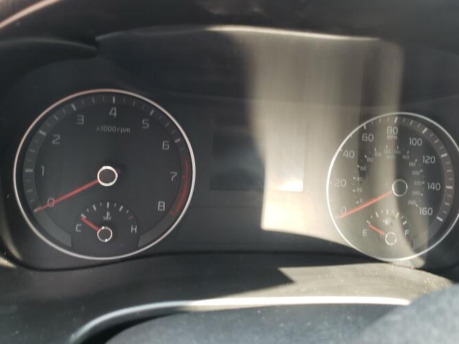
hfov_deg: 58.2
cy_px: 146
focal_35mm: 31
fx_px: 411
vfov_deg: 45.3
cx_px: 252
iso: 98
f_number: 1.5
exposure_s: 1/60.2
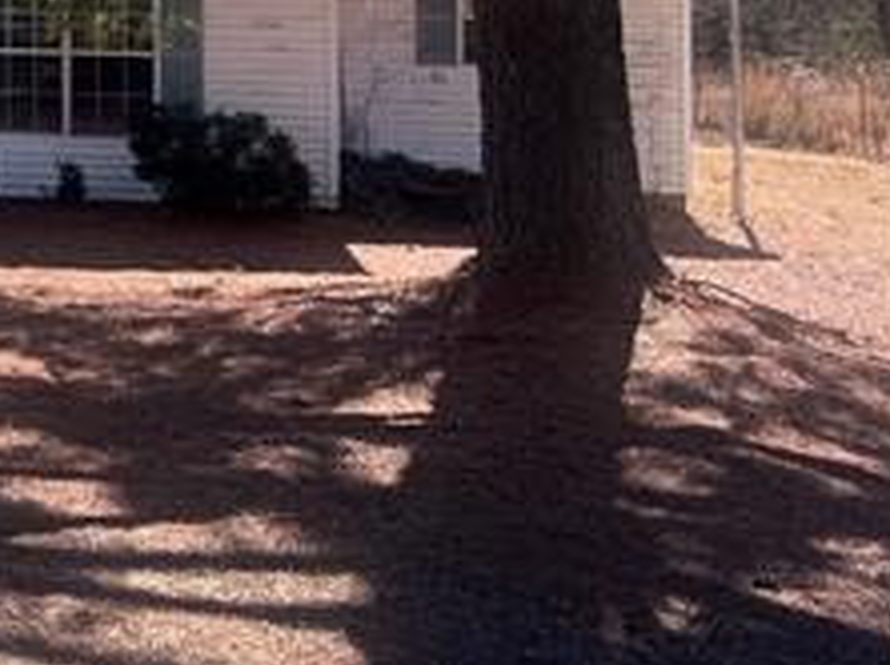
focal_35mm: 75
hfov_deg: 22.5
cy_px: -140
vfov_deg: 18.5
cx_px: -341
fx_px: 1926
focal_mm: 5.7
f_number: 1.5
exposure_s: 1/1972
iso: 50
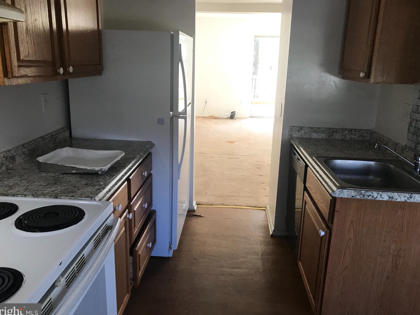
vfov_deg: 48.2
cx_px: 206
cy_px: 158
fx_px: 352
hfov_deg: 61.7
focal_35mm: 29
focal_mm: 3.99
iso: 20
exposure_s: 1/30
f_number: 1.8
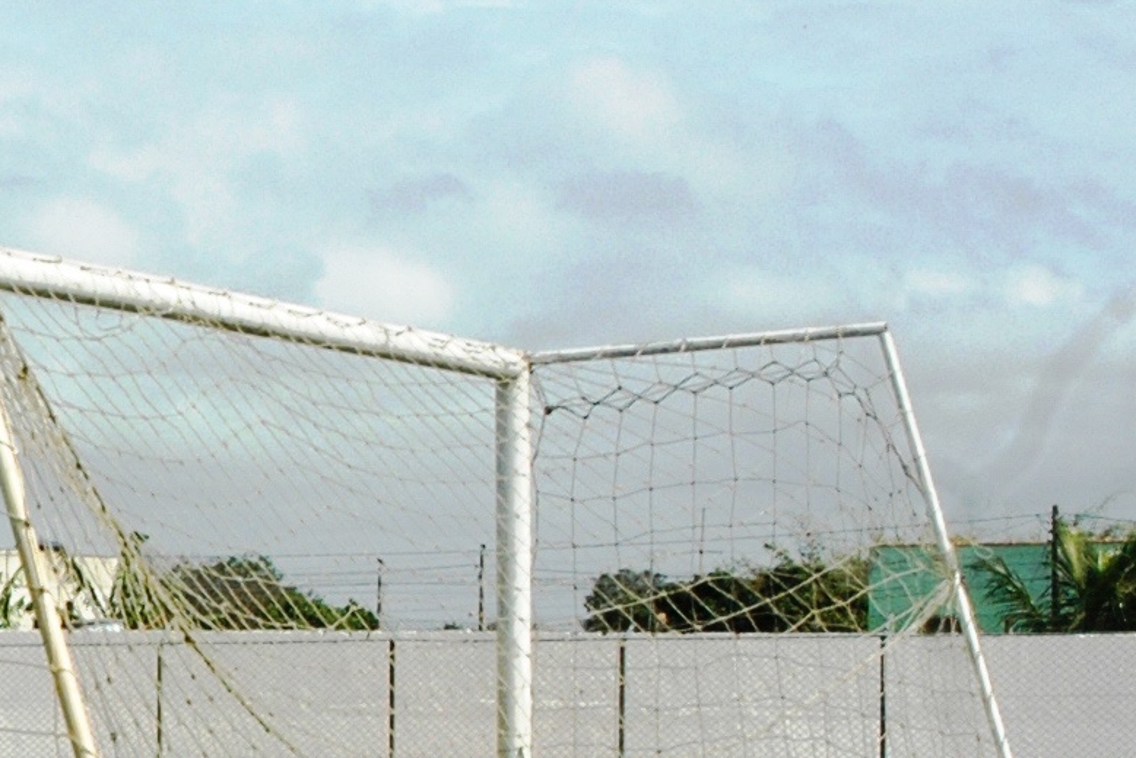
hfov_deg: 13.7
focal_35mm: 139
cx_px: -669
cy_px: 927
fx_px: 4387
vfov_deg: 9.7
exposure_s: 1/500
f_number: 11
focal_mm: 24
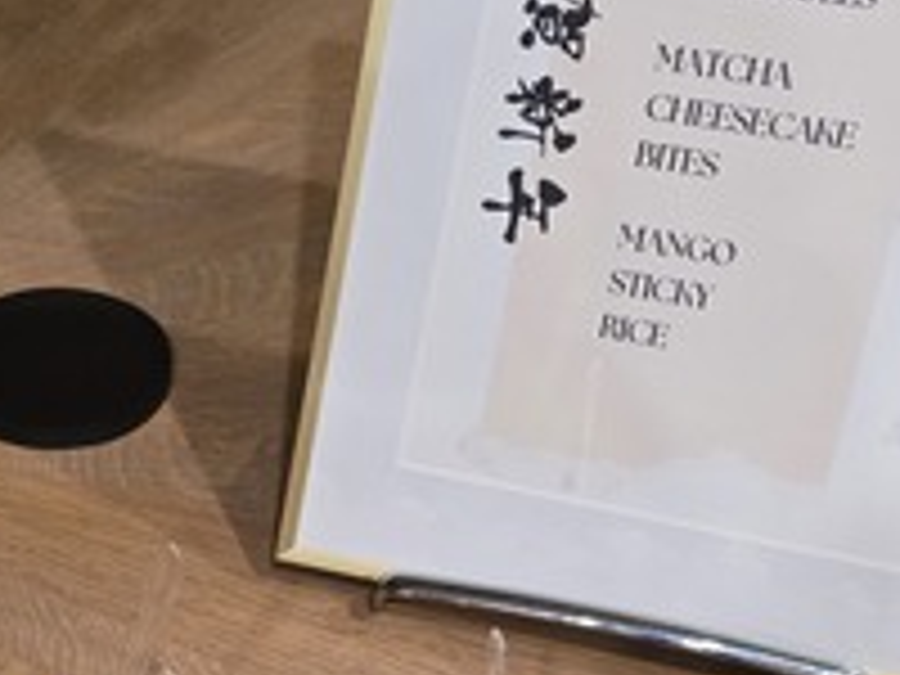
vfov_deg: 20.6
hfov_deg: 27.8
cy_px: 680
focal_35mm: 69
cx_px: 238
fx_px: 1794
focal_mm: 6.3
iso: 800
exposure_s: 1/120
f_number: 1.7
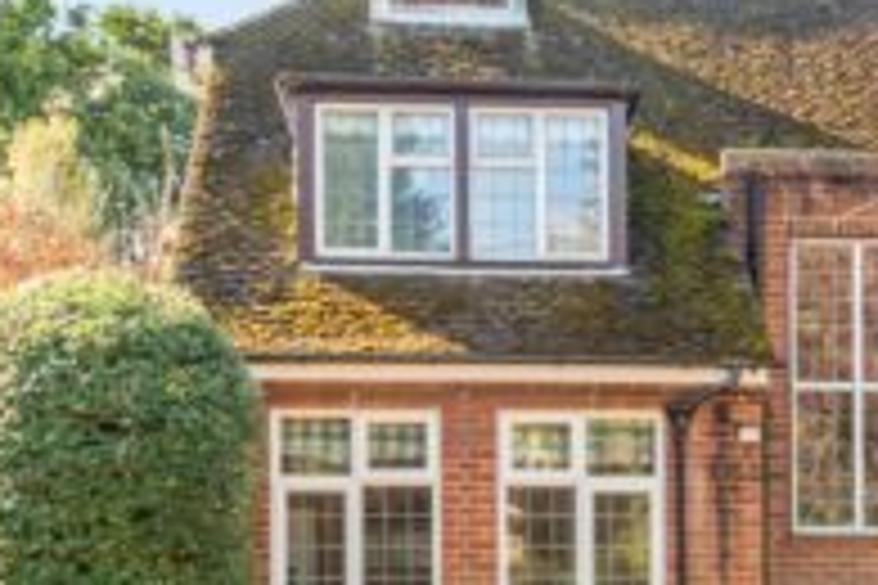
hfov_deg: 31.3
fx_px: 1536
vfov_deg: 21.6
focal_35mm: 63
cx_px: 666
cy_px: 335
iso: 200
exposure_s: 1/100
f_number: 7.1
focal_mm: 16
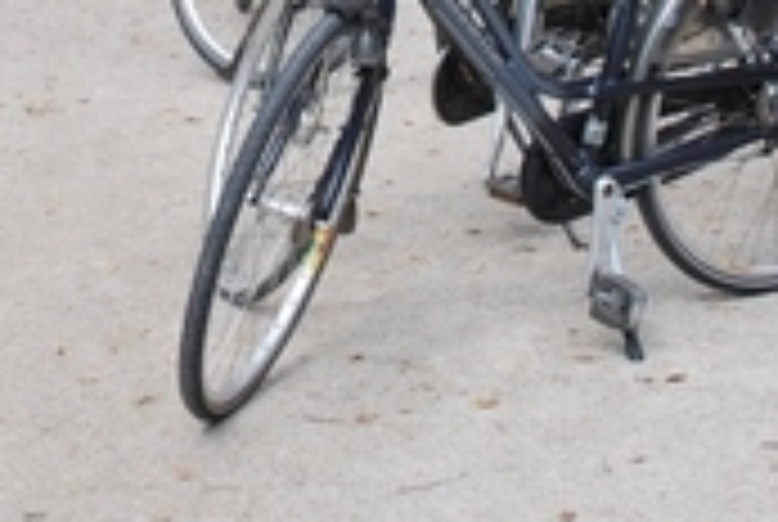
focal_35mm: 135
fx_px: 2922
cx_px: 162
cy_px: -317
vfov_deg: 9.8
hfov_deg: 15.1
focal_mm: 26
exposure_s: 1/160
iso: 100
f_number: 6.3
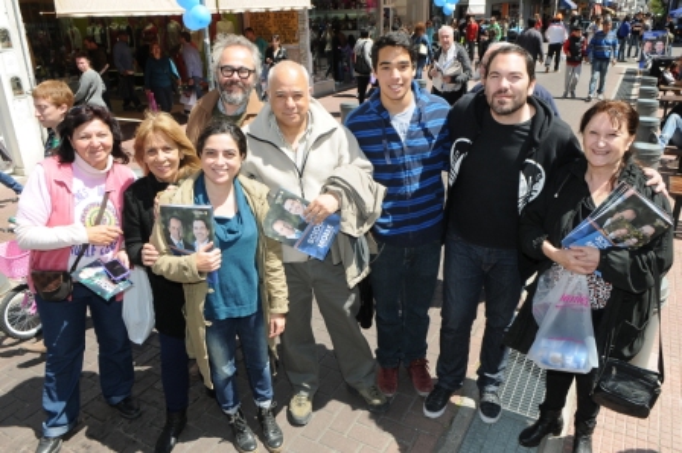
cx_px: 341
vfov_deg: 47.9
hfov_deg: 67.4
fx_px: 511
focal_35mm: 27
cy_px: 226
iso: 200
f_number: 8
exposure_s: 1/250
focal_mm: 18
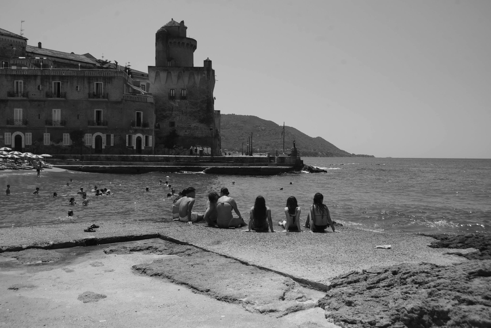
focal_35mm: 35
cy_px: 164
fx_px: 477
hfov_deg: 54.4
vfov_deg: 37.9
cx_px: 246
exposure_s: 1/3200
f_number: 6.3
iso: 400
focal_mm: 35
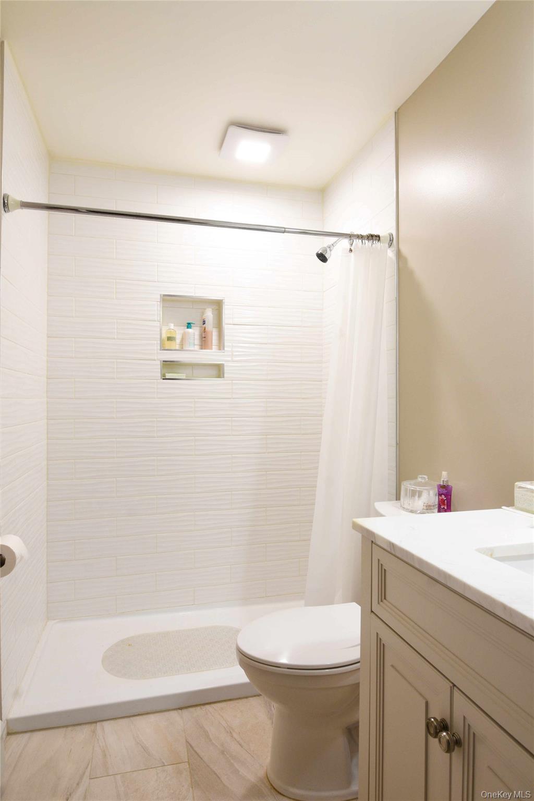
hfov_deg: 59.5
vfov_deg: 81.2
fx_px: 467
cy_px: 400
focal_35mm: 21
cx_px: 267
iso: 320
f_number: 9
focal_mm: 14
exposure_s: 1/15
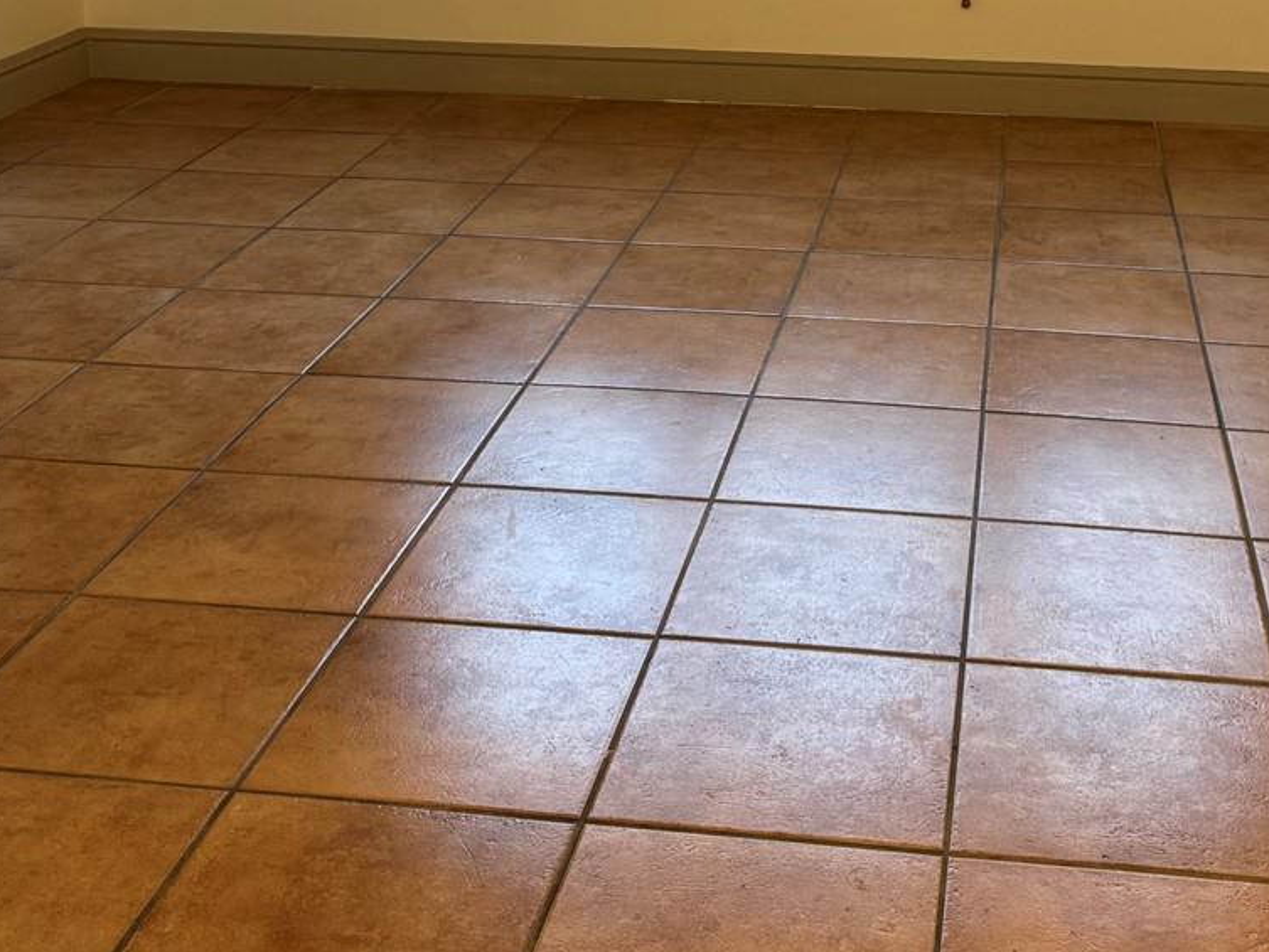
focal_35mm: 51
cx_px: 799
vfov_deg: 26.7
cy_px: -44
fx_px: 1870
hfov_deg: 37.2
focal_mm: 6.76
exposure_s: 1/60
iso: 160
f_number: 1.78
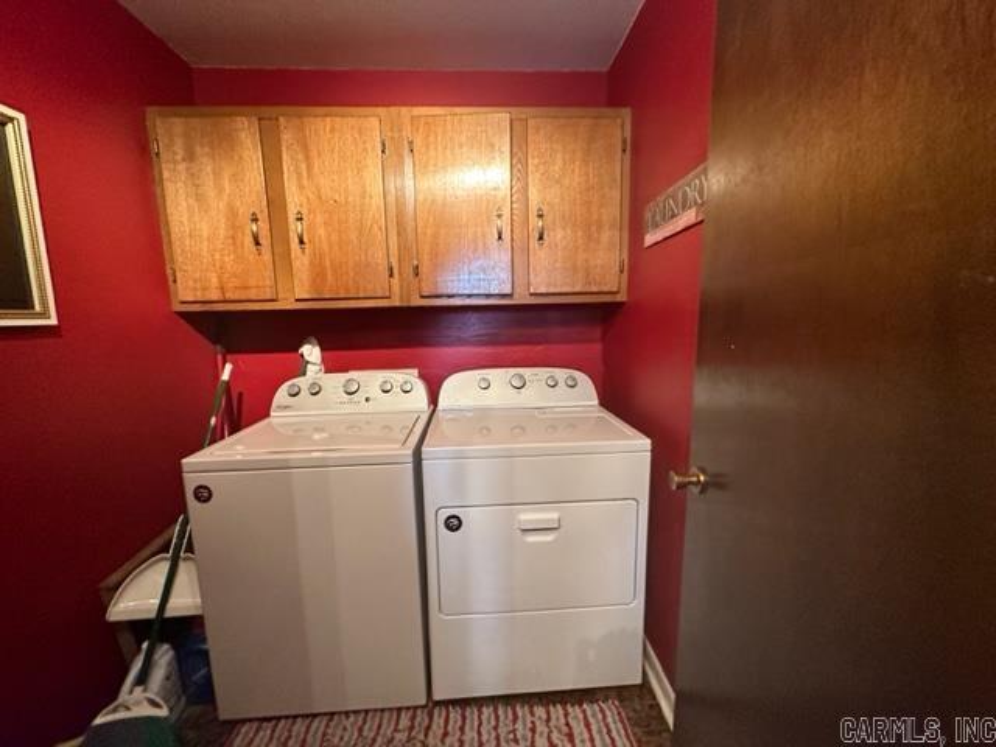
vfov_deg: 85.7
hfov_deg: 102.1
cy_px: 374
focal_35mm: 14
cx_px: 498
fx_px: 403
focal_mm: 2.22
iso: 500
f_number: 2.2
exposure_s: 1/60
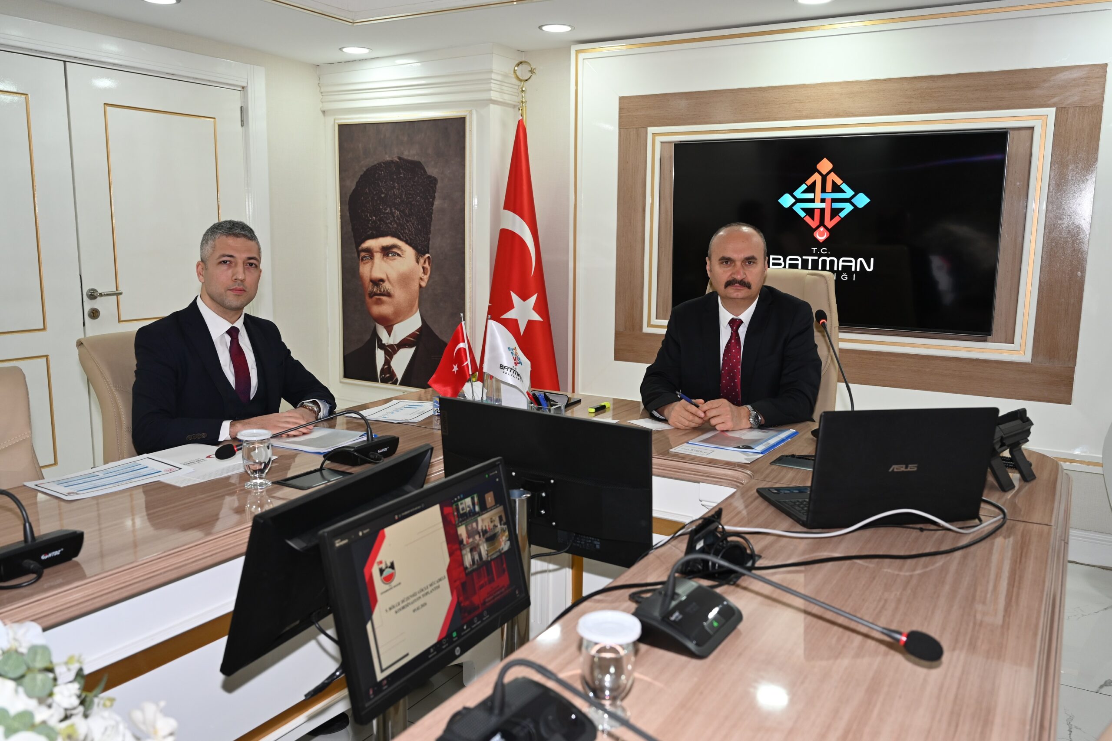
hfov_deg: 63.7
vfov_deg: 45.0
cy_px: 370
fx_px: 896
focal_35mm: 29
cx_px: 556
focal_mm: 29
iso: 400
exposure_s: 1/60
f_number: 4
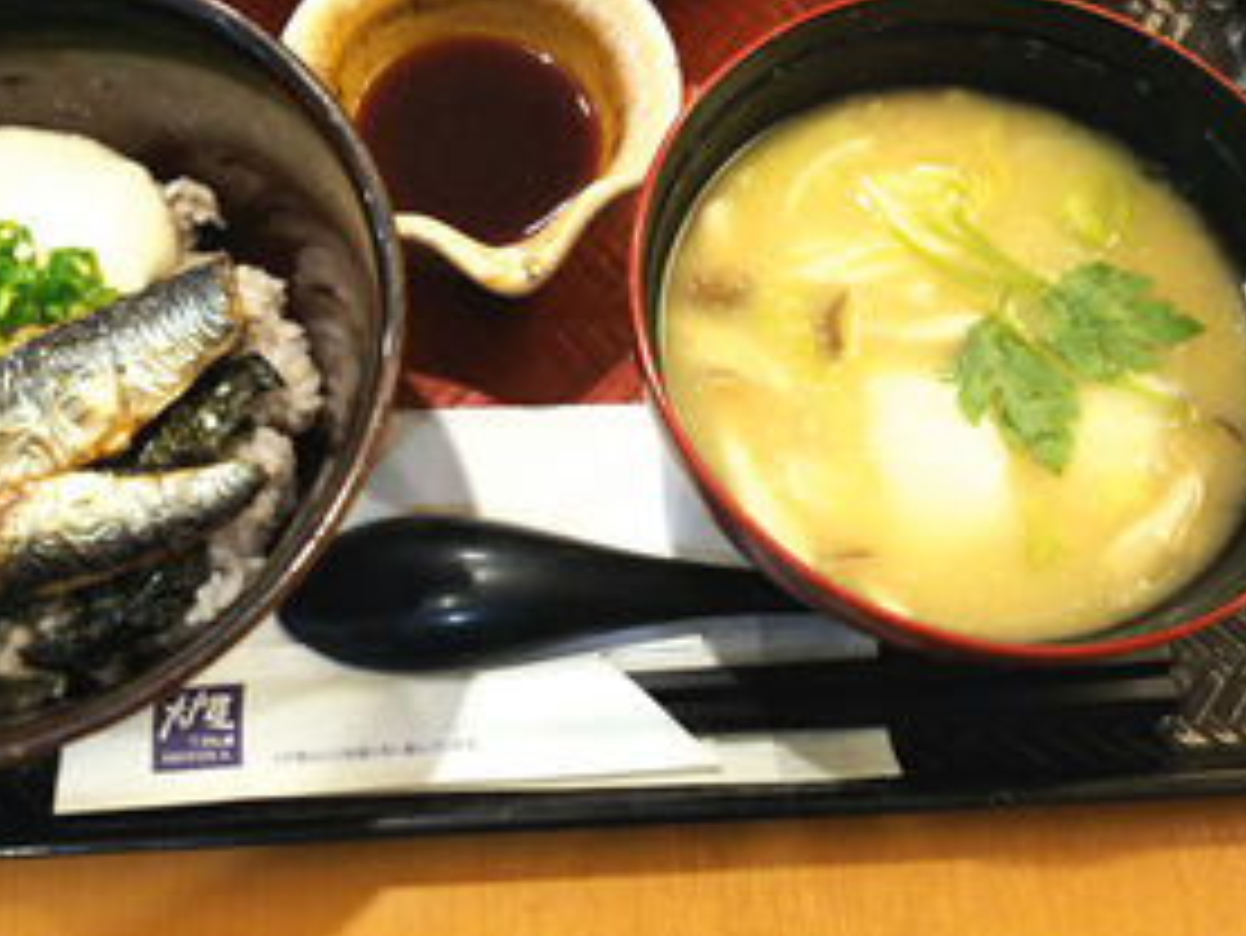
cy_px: 274
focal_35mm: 39
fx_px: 1404
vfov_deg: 36.3
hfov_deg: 47.7
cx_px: 522
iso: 100
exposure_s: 1/60
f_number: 1.9
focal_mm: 4.2
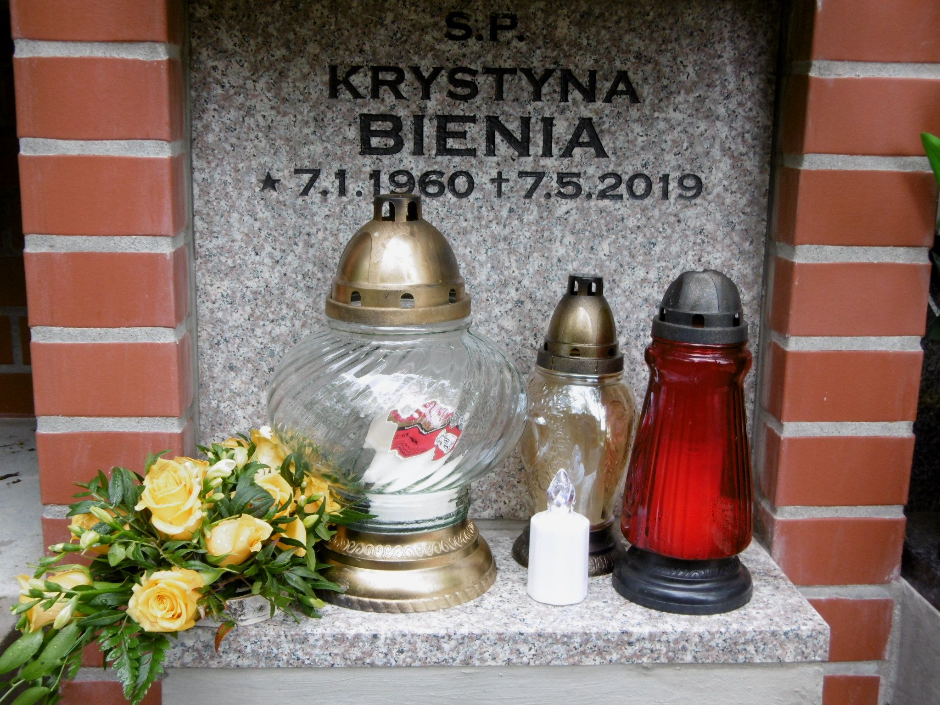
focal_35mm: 43
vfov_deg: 33.6
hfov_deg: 43.9
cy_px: 352
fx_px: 1168
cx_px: 470
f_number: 3.8
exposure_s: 1/60
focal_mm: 7.7
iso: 160
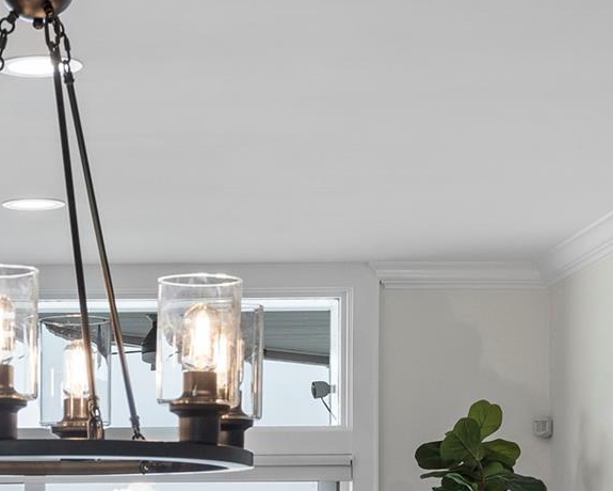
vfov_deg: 12.9
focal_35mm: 117
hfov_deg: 16.2
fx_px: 2123
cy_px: 589
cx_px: 36
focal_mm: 35
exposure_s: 1/6
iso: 250
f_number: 8
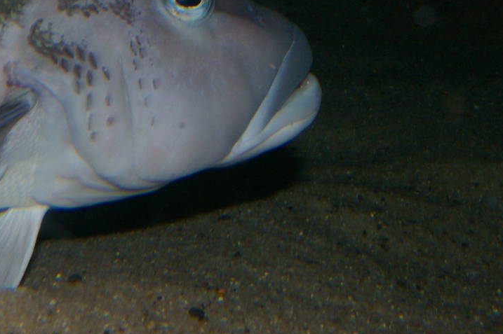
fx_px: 1215
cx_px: -48
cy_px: 54
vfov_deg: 15.6
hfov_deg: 22.1
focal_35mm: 87
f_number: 16
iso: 400
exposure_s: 1/45
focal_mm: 26
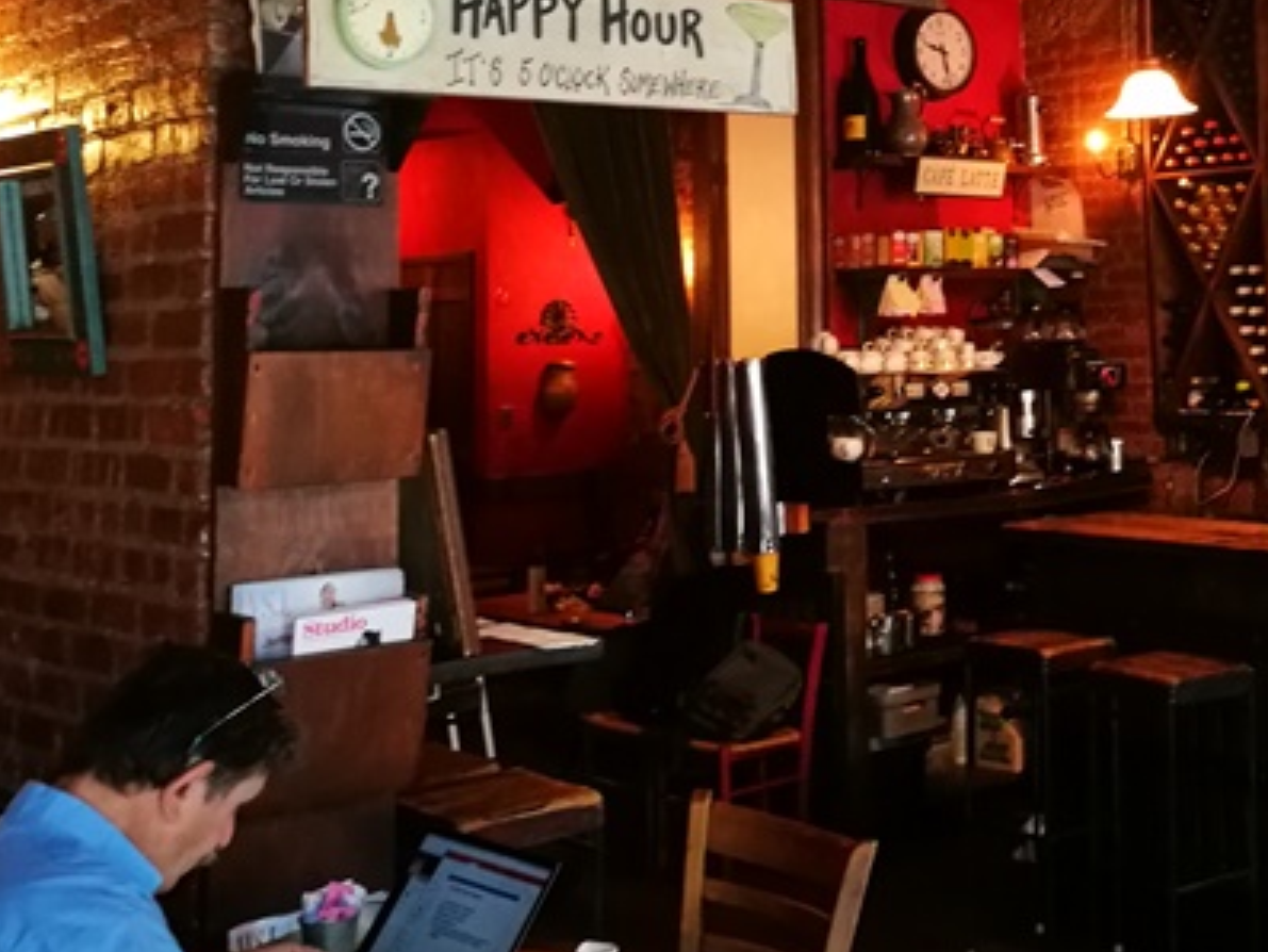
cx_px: 1019
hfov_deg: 37.5
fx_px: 1795
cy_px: 166
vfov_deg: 28.9
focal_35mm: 49
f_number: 2.2
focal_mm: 4.5
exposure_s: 1/20
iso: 500
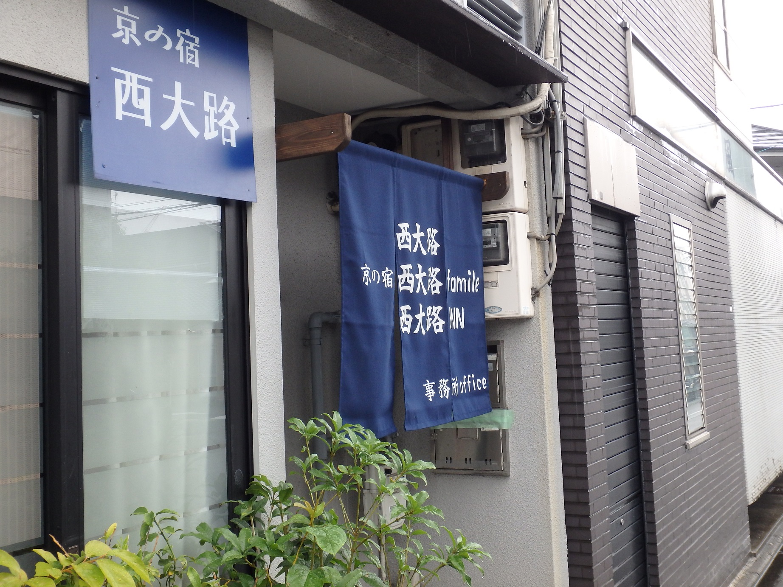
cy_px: 294
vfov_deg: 36.8
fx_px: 882
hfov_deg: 47.9
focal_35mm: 39
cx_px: 392
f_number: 5.1
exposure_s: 1/60
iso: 200
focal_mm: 6.9
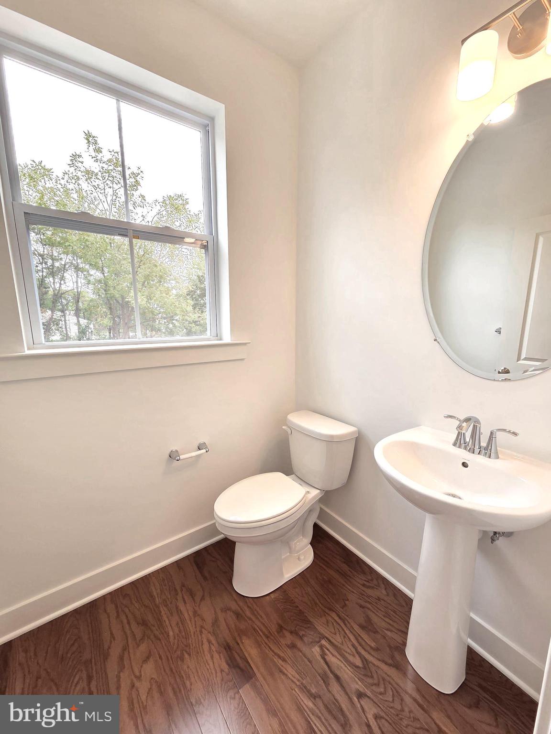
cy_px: 367
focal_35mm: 13
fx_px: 276
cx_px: 276
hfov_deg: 89.9
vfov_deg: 106.2
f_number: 2.2
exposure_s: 1/120
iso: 64
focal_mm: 2.2
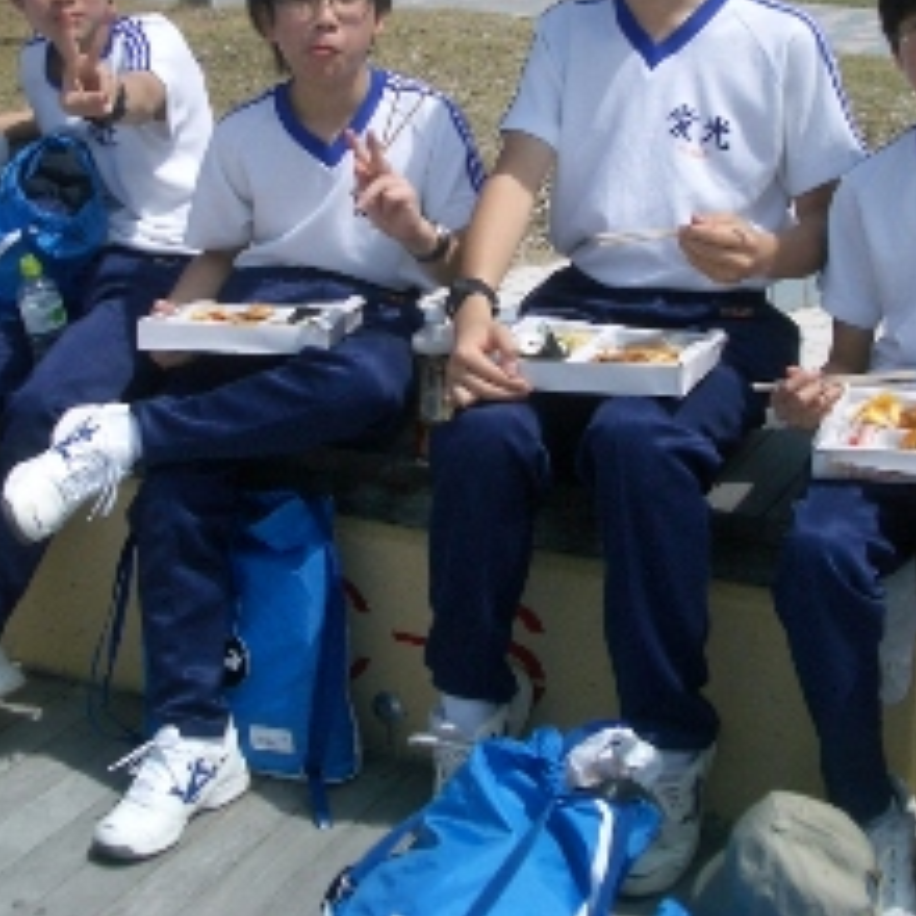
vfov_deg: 26.9
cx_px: 425
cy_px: 221
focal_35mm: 63
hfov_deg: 27.3
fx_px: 1886
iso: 50
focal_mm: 5.8
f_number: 4.3
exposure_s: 1/640
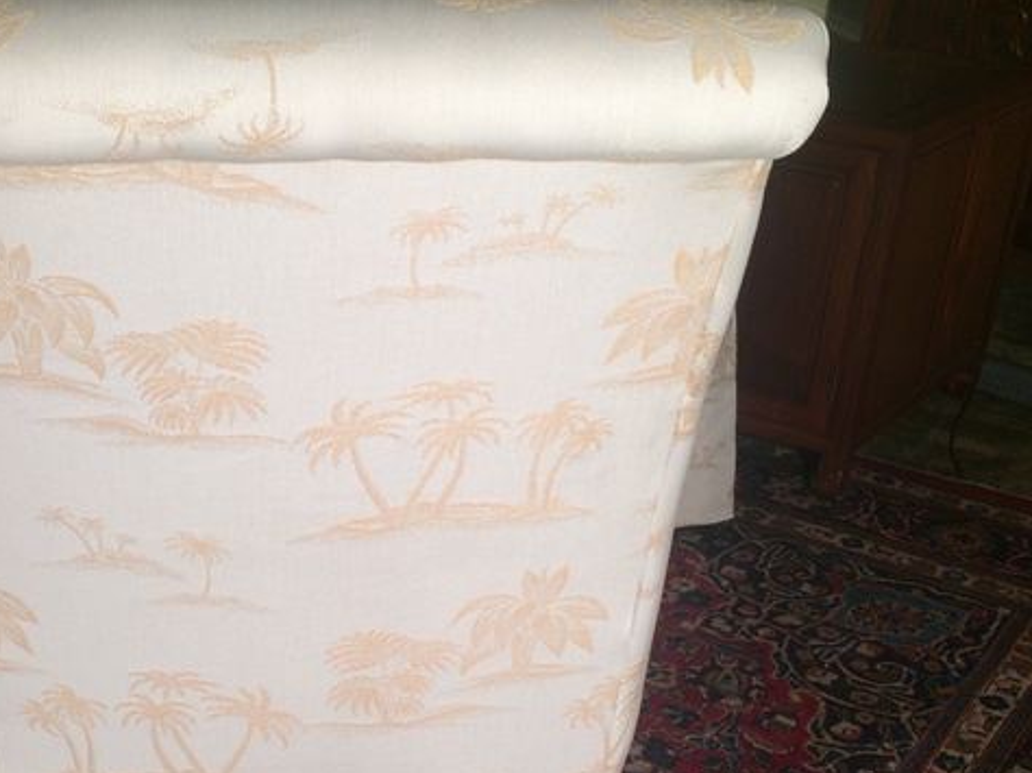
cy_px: 578
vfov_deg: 25.3
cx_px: 307
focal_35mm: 57
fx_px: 1698
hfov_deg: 33.4
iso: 40
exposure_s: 1/60
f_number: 2.2
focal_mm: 4.12
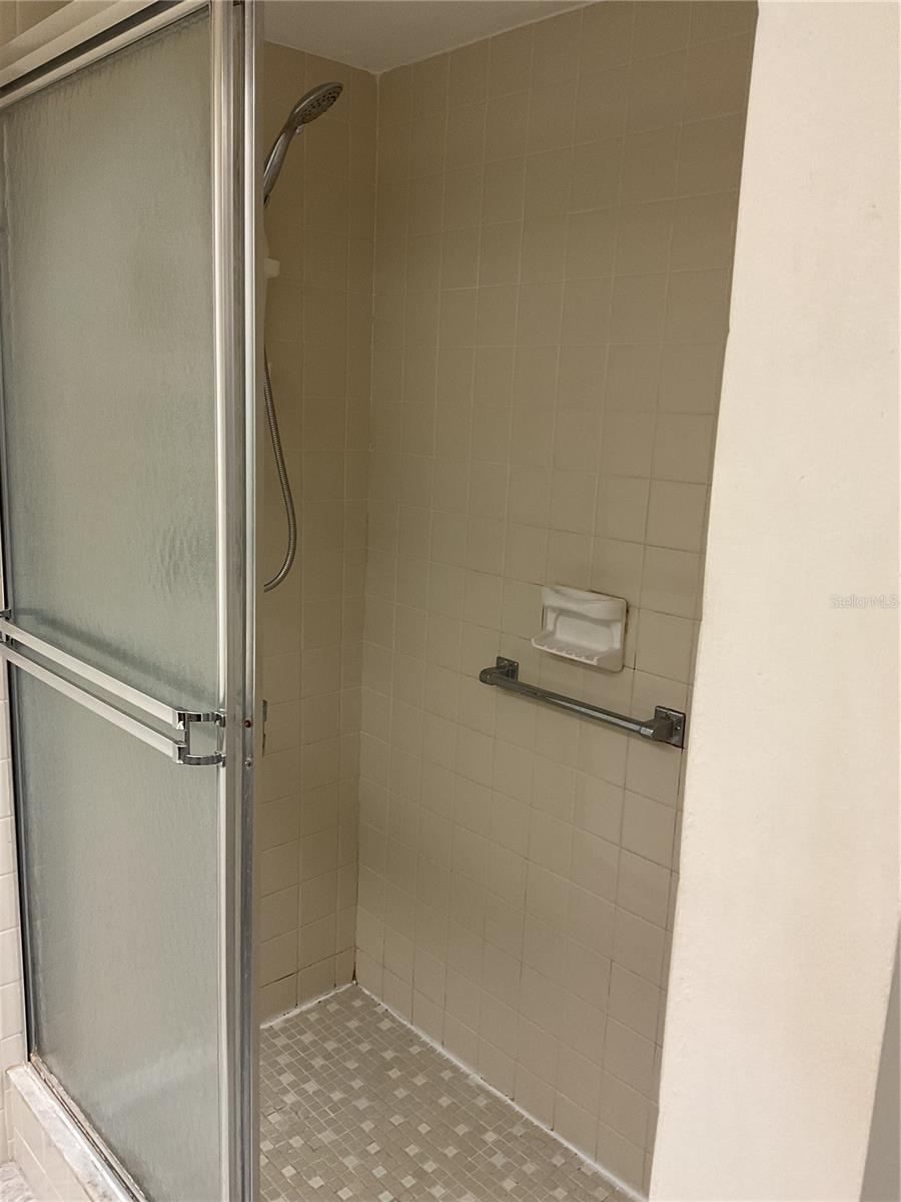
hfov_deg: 48.2
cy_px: 601
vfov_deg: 61.7
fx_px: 1006
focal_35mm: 29
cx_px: 450
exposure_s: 1/60
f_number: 1.8
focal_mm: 3
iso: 80
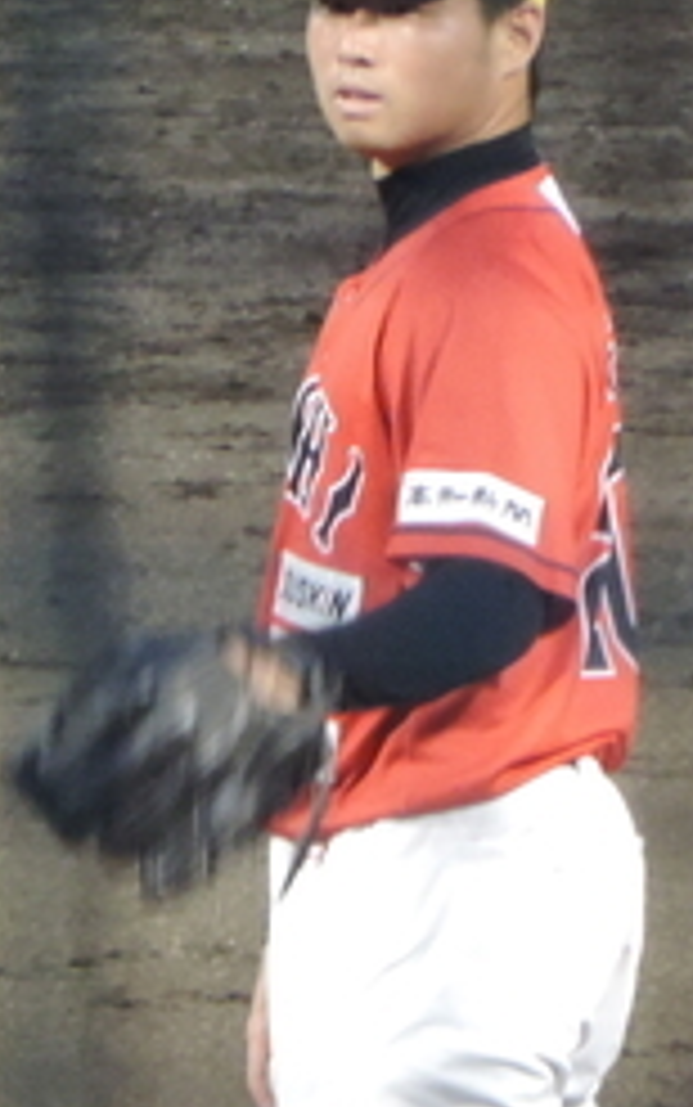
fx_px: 57197
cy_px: 1017
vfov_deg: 1.1
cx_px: 302
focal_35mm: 1895
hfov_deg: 0.7
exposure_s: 1/40
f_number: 4.9
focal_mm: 98.1
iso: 800
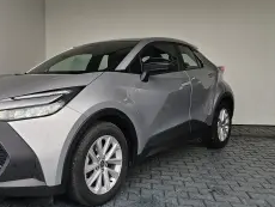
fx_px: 286
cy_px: 108
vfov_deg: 39.7
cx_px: 73
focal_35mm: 36
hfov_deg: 49.5
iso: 50
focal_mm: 6.3
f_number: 1.7
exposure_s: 1/180
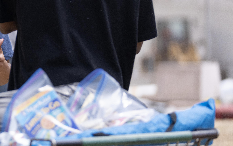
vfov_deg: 3.5
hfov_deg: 5.5
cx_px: -59
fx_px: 2413
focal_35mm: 380
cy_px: 34
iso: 400
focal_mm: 136
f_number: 2.8
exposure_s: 1/3200
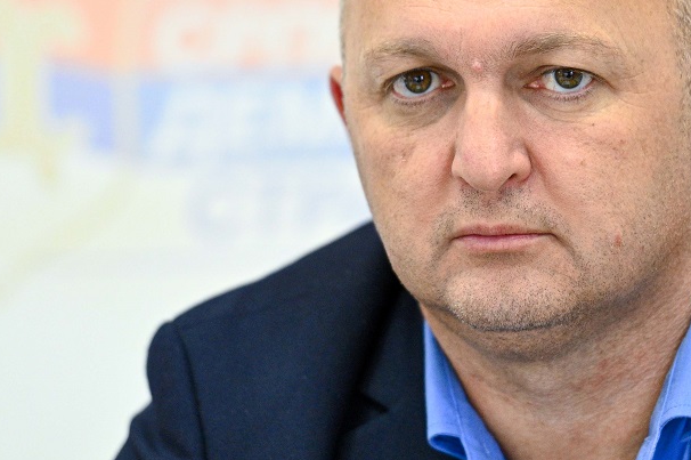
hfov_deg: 5.5
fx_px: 7211
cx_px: 491
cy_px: 154
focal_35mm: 376
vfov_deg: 3.6
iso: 2500
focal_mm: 190
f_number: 2.8
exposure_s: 1/320
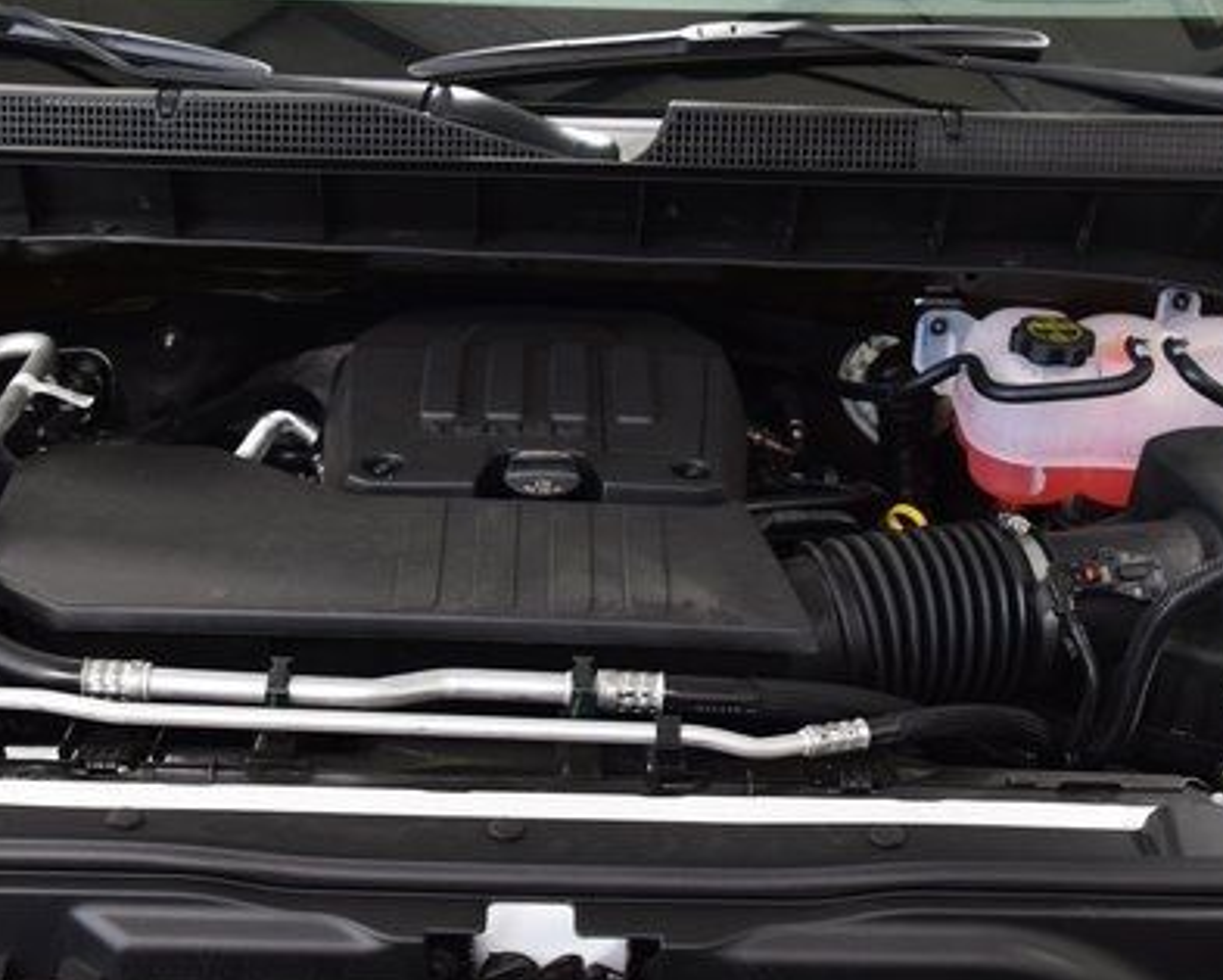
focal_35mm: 55
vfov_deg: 27.5
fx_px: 1992
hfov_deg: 34.1
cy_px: 611
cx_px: 523
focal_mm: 24
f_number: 6.3
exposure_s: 1/15
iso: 1250
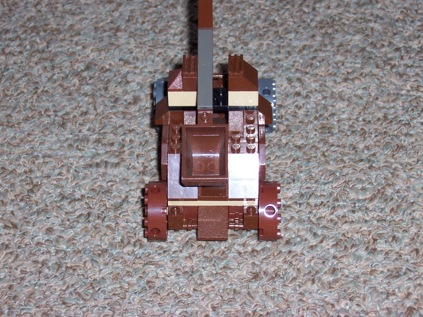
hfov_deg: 17.3
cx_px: 212
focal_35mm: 114
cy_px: 158
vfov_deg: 13.0
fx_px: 1393
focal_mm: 17.6
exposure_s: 1/90
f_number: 4.8
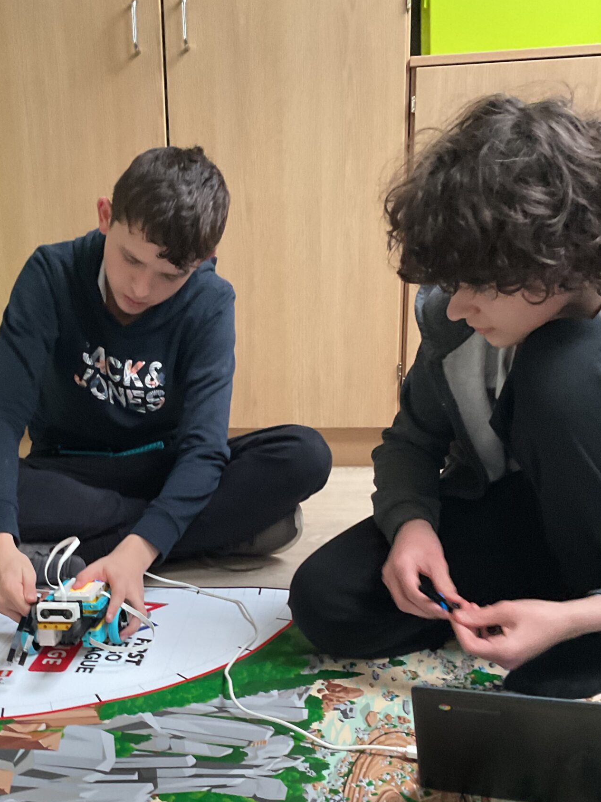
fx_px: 1019
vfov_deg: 42.3
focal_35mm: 44
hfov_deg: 32.5
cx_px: 181
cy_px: 545
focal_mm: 3
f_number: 1.8
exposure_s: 1/40
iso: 200
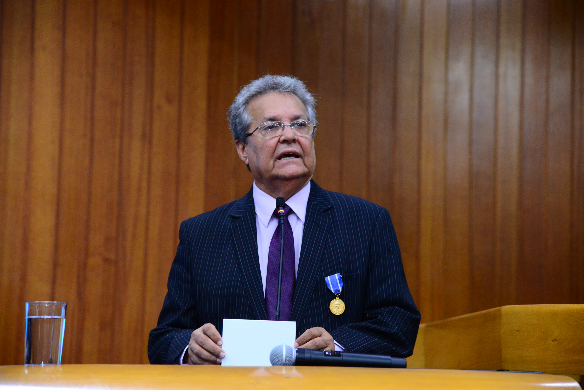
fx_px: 1590
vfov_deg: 14.0
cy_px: 195
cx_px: 292
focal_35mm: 98
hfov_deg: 20.8
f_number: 4.5
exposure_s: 1/80
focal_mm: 98
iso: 2500
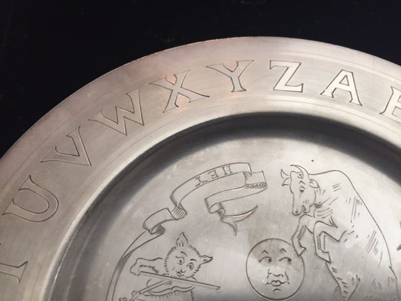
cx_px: 200
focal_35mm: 29
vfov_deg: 48.2
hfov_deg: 61.7
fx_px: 336
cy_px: 150
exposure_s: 1/30
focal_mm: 4.15
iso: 100
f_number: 2.2
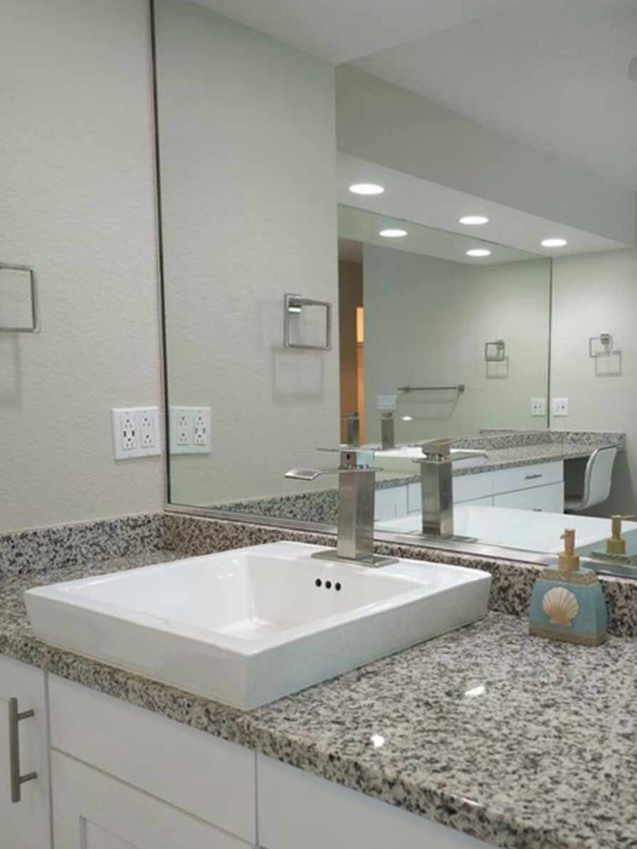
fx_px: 810
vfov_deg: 55.3
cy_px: 465
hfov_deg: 42.2
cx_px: 439
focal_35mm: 33
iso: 160
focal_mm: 6.3
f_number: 1.7
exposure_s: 1/60.2
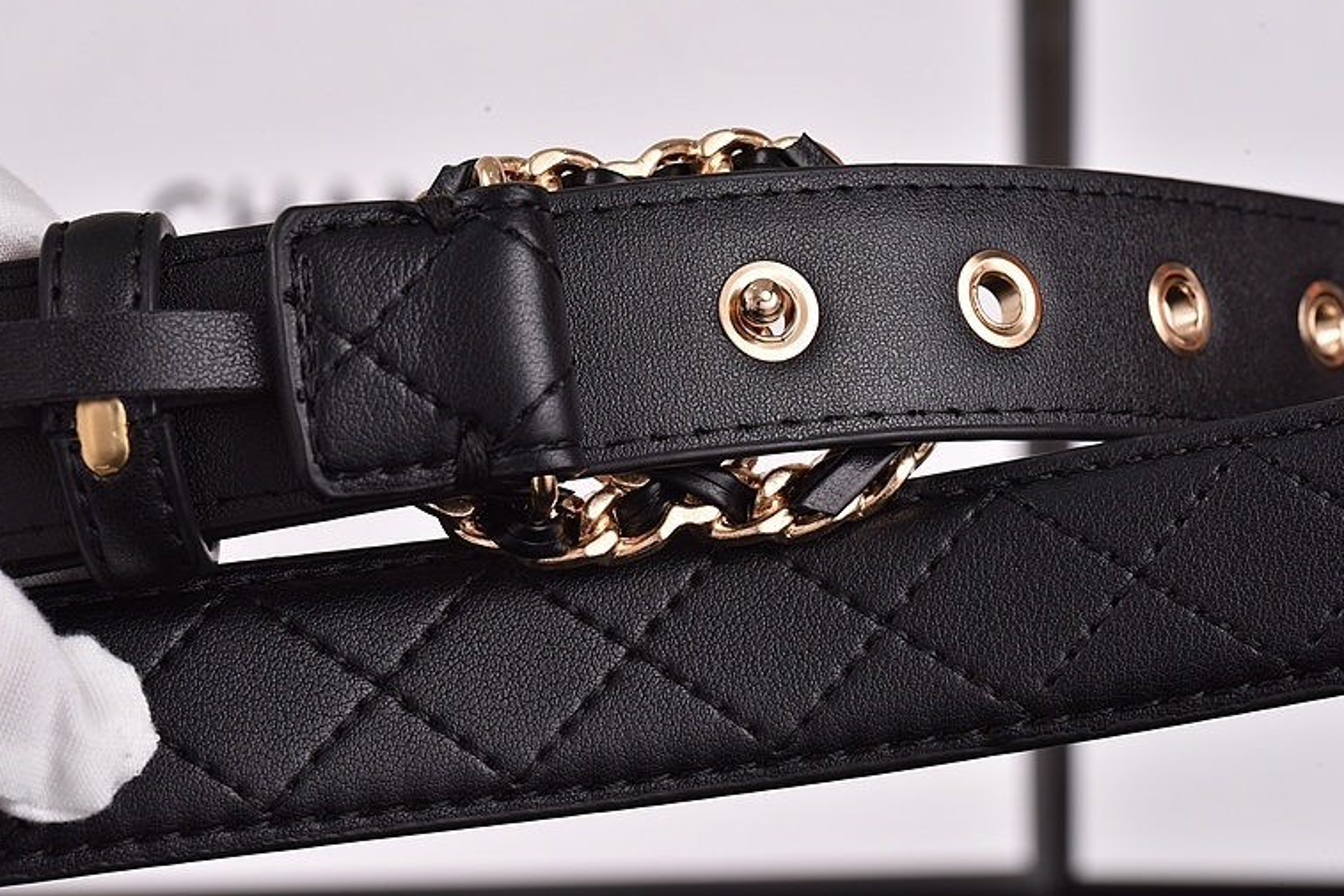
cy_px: 456
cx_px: 687
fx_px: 4145
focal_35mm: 111
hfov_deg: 18.4
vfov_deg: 12.3
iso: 1100
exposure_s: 1/125
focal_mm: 105
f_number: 16
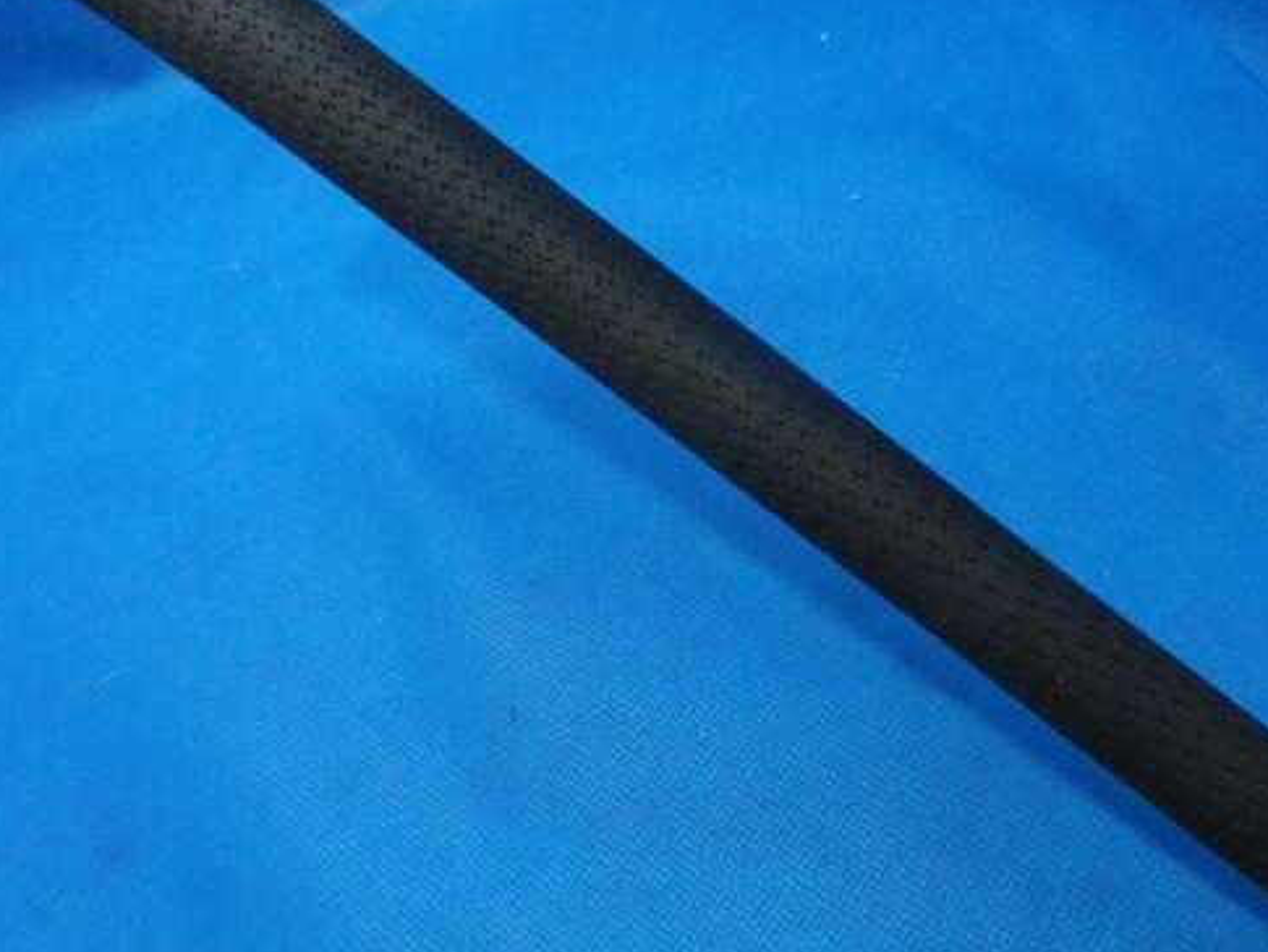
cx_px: 737
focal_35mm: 33
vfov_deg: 42.8
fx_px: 1209
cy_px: 387
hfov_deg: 55.1
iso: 400
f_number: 3.5
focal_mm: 4.5
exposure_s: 1/40
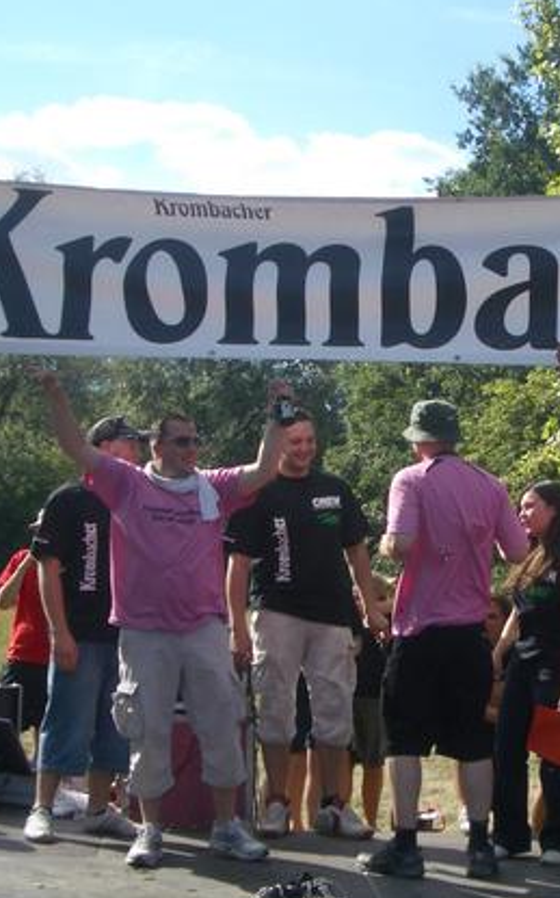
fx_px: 1638
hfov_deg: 19.1
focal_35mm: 67
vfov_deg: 30.6
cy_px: 439
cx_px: 474
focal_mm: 6.8
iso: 50
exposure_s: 1/320
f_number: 4.6
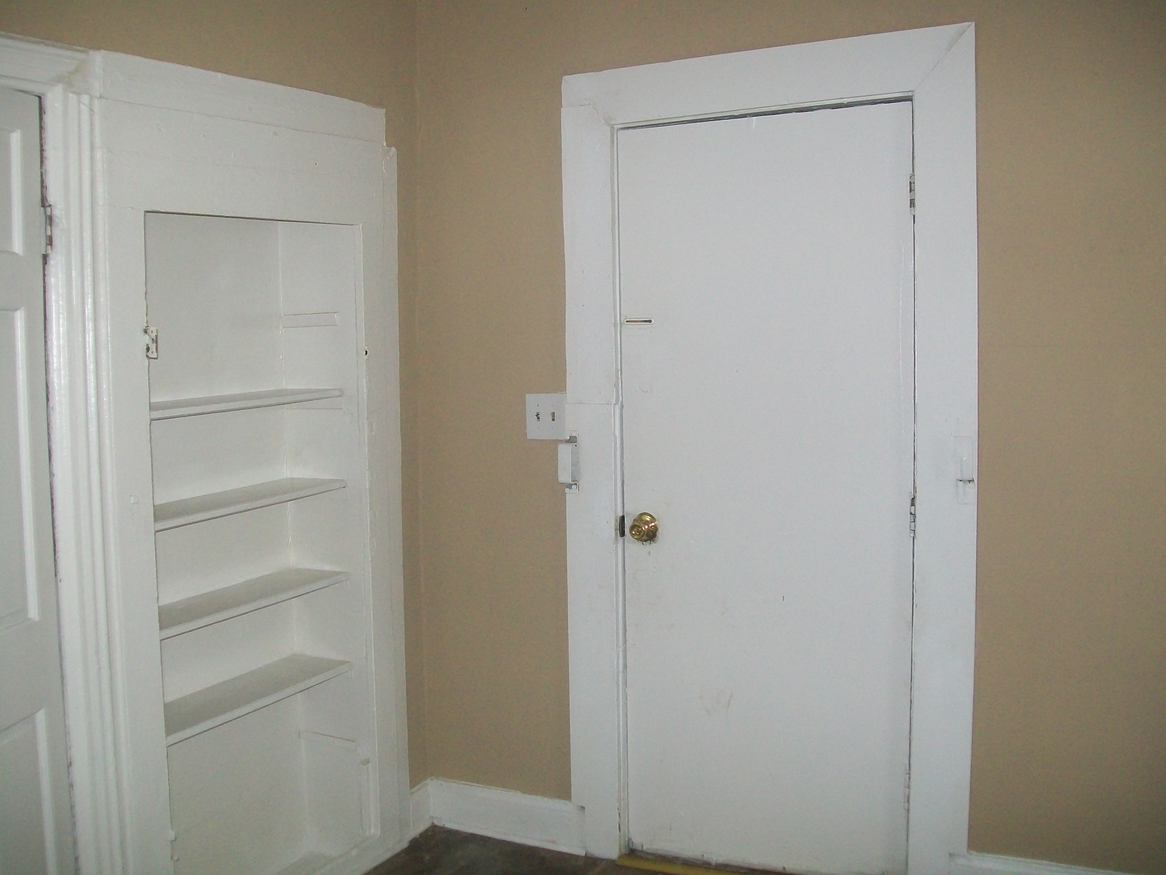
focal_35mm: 36
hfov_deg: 51.4
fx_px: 1213
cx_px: 583
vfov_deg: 39.7
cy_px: 438
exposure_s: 1/60
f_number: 2.7
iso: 160
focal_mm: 6
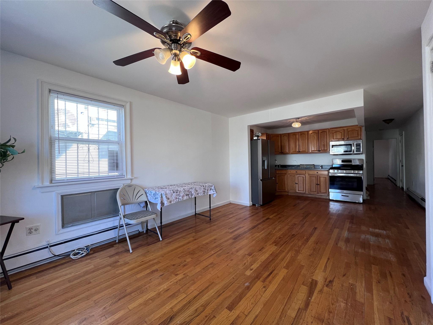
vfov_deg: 89.9
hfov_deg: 106.2
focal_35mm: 13
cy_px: 162
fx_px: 163
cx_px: 216
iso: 100
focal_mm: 1.57
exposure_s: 1/120
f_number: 1.8
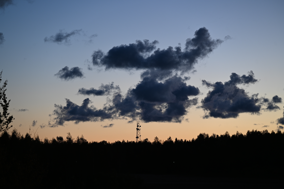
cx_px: 142
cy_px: 94
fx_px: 946
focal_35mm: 120
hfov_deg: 17.1
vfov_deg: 11.4
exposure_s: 1/100
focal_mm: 120
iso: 320
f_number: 4
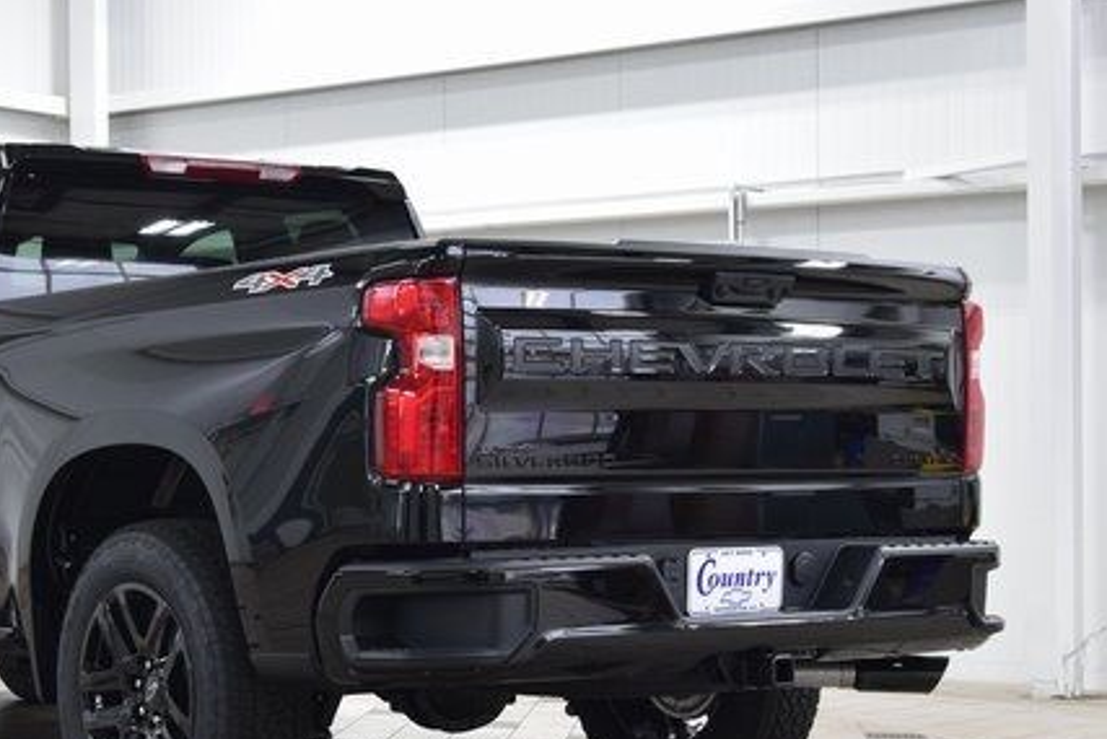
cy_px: 499
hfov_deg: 24.8
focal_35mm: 81
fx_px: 2491
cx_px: 301
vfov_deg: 16.8
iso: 720
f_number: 6.3
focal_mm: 36
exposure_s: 1/15
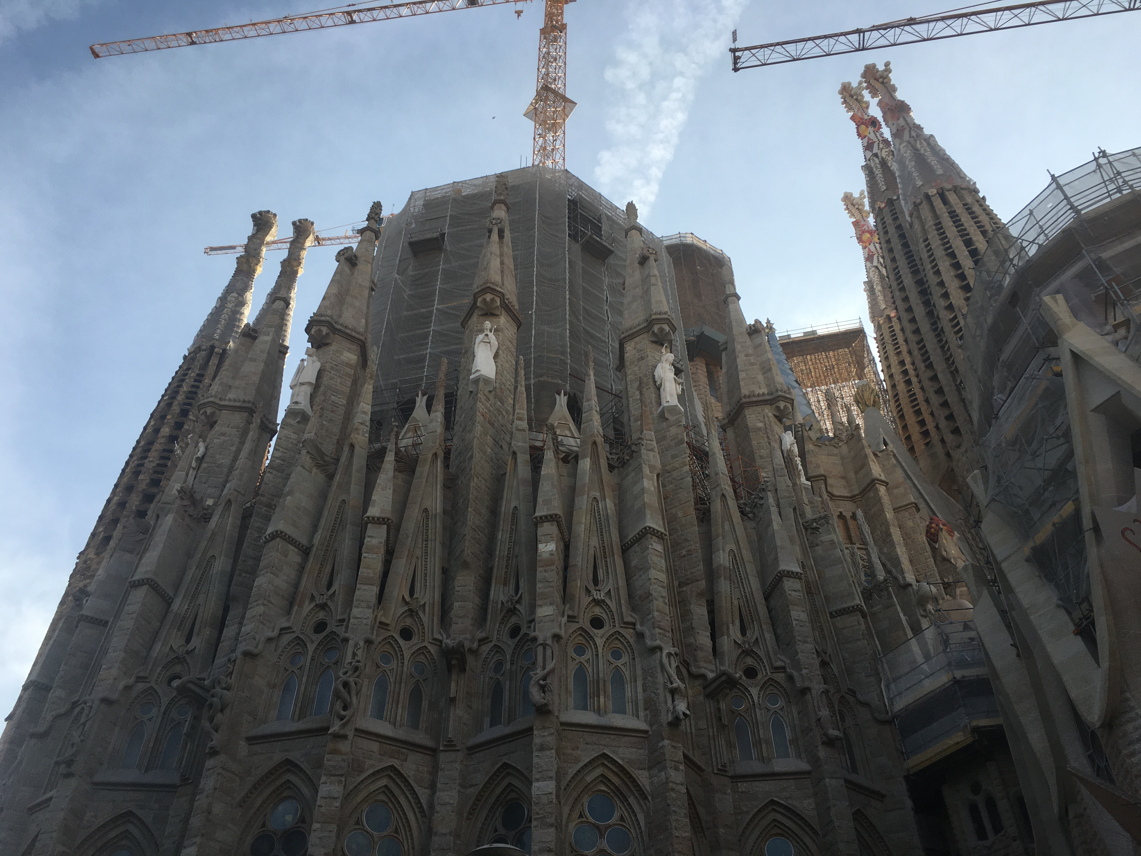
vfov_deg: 48.2
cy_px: 428
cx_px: 570
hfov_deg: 61.7
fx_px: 956
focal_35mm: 29
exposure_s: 1/986
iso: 25
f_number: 2.2
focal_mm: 4.15
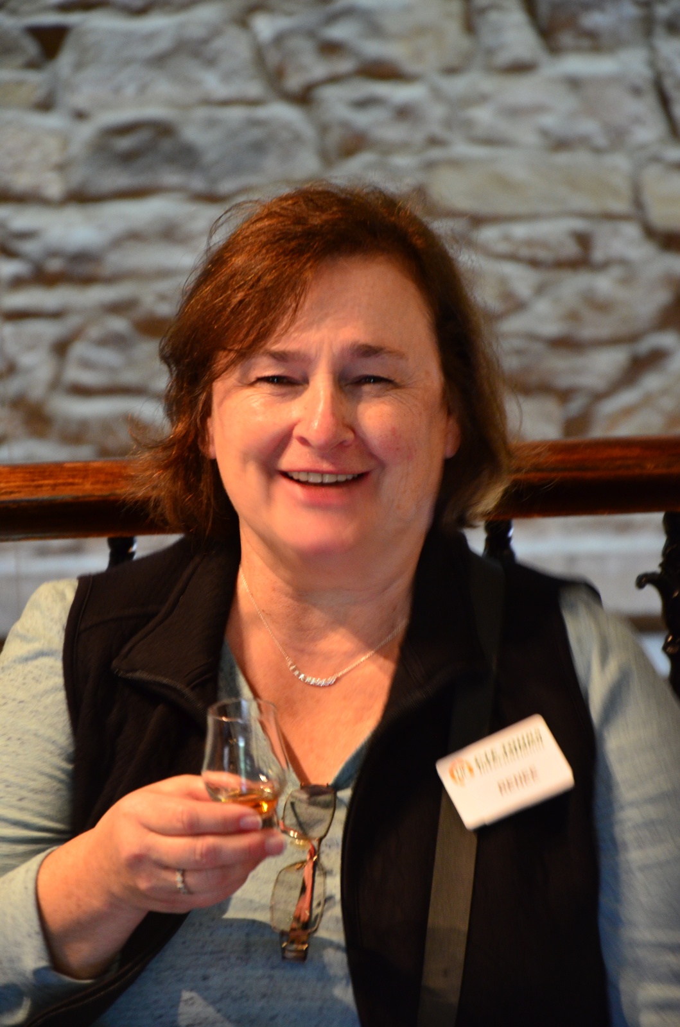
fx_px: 4485
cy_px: 514
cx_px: 340
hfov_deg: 8.7
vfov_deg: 13.1
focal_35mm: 158
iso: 1600
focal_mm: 105
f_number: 5.6
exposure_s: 1/13
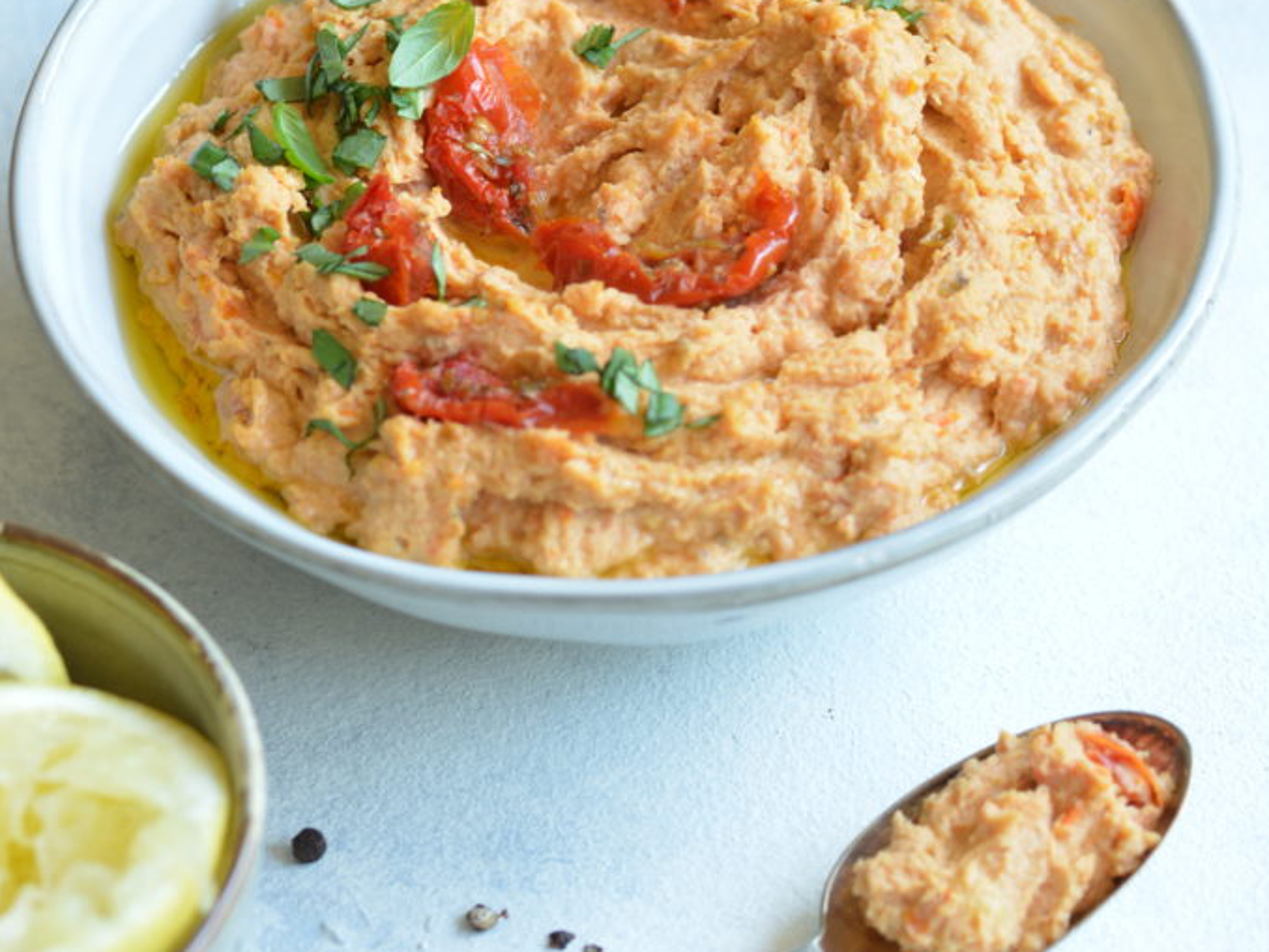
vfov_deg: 6.5
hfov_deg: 8.7
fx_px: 8388
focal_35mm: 229
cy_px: 230
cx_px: 637
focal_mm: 105
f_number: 6.3
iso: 200
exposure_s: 1/15
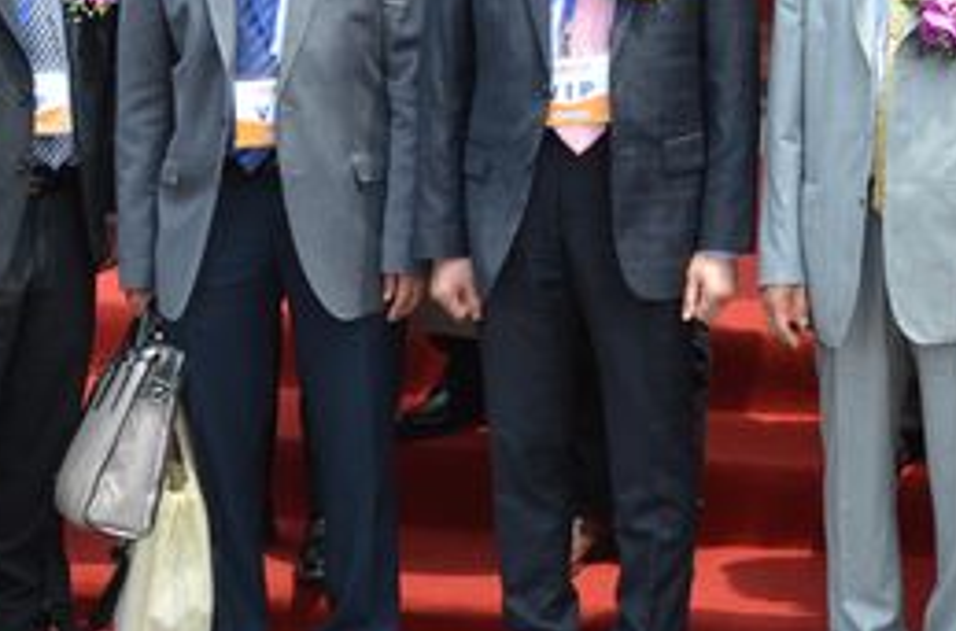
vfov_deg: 13.2
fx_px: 2700
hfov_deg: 19.2
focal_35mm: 102
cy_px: -4
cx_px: 1063
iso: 200
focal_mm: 22
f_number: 7.1
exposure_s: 1/200
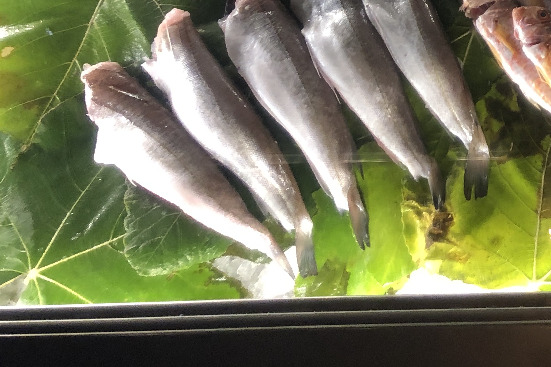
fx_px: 1255
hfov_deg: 21.9
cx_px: 745
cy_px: -117
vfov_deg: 15.8
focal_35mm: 82
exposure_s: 1/33
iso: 40
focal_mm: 4
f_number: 1.8
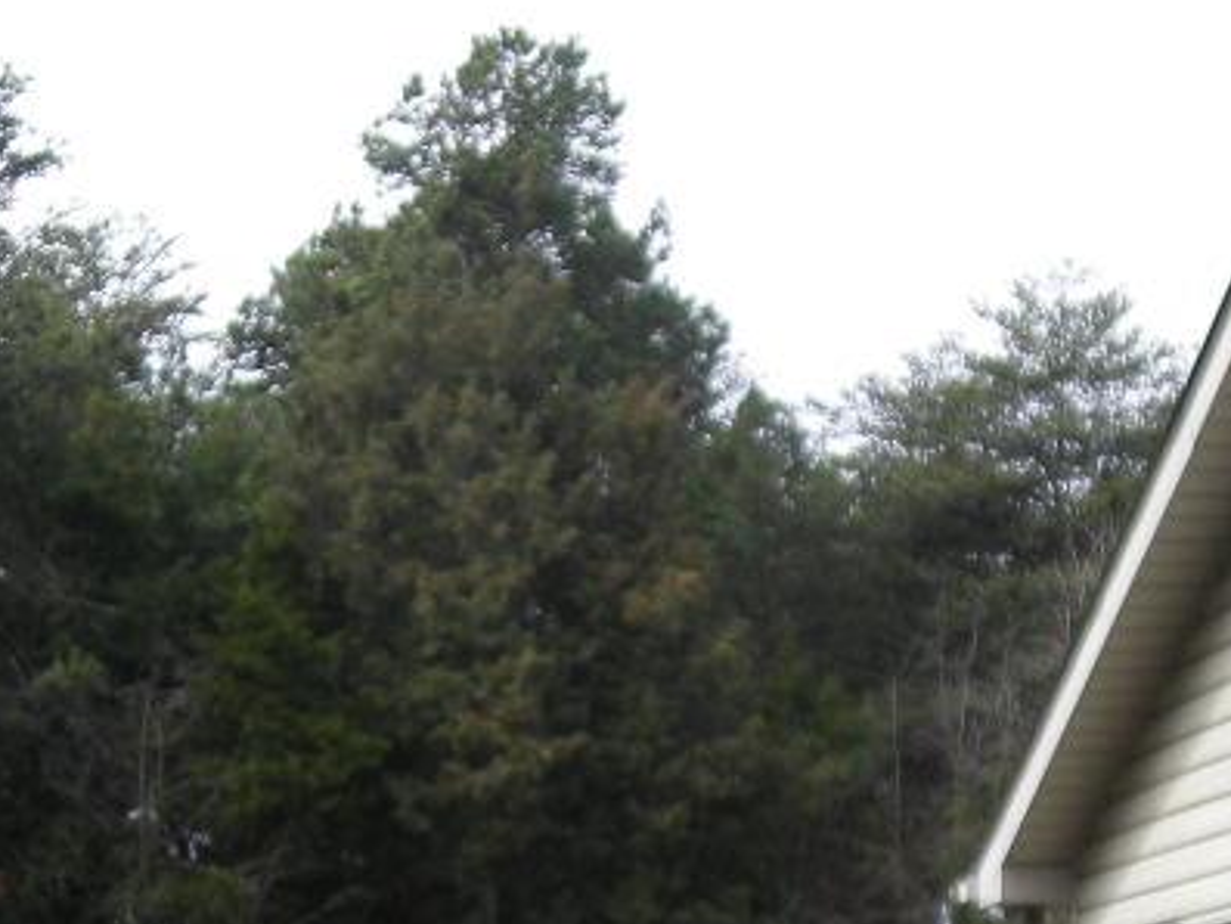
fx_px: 3486
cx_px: 636
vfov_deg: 14.7
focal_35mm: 98
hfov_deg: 20.0
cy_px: 1073
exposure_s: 1/348
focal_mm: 6.3
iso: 50
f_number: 3.2
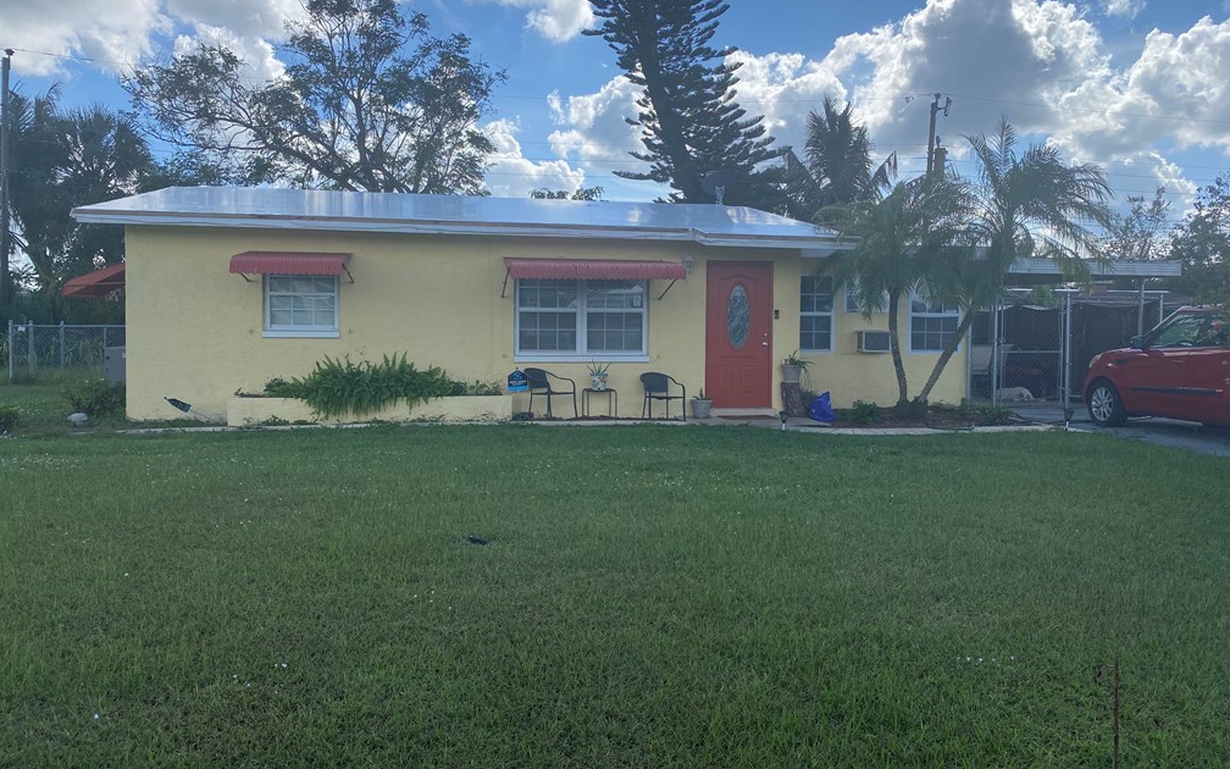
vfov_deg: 44.5
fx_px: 939
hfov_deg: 66.5
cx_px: 621
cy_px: 358
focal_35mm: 28
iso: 32
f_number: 1.8
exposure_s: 1/3300
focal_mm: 4.25
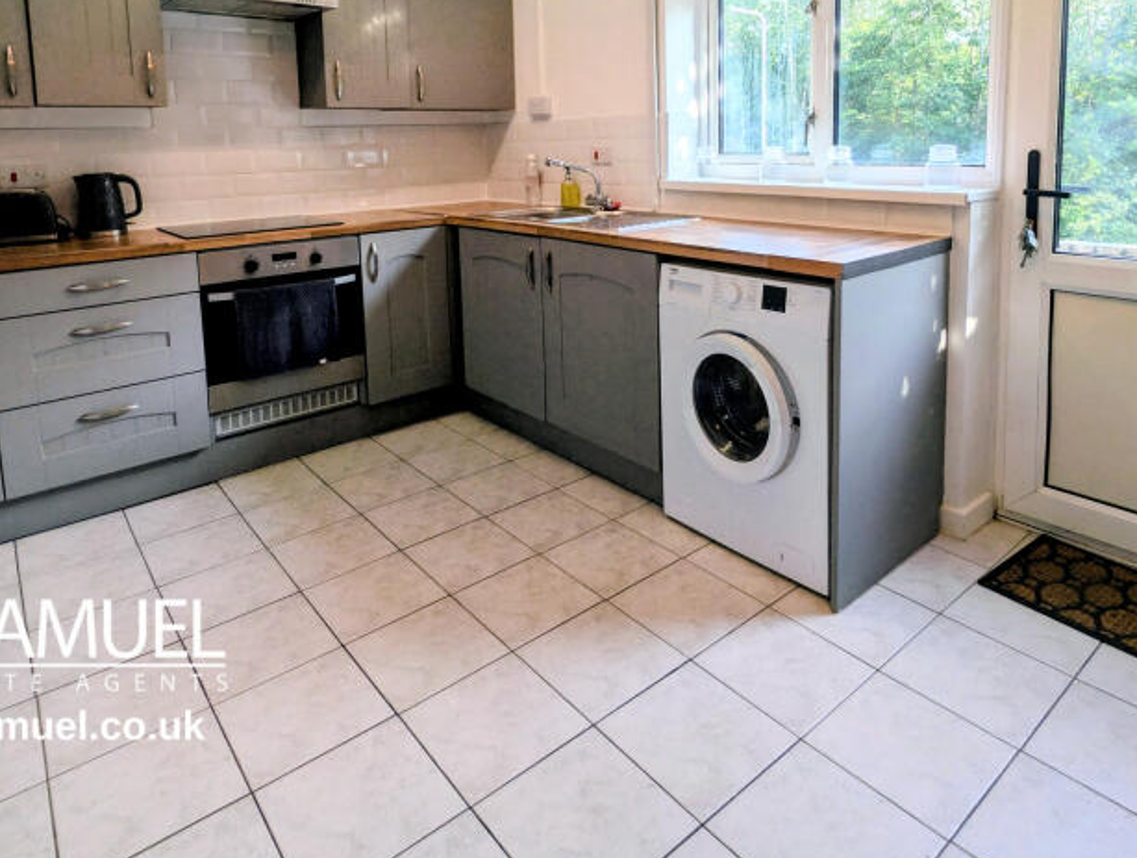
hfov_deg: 81.6
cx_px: 578
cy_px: 216
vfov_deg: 62.4
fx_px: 658
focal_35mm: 20
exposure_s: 1/251
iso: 56
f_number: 1.95
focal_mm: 2.23
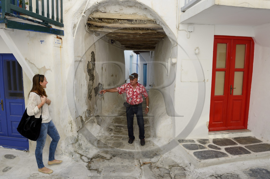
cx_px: 135
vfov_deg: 53.1
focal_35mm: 24
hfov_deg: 73.8
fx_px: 180
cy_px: 90
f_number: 9
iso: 200
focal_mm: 24
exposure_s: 1/200
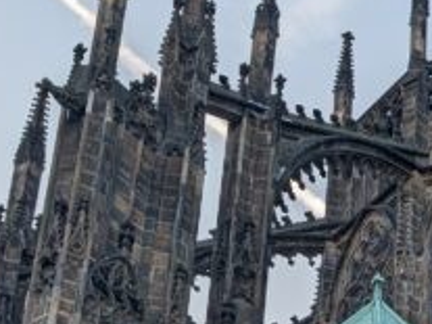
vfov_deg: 11.8
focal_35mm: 119
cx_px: 474
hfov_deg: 16.1
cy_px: 515
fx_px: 1484
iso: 22
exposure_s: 1/445
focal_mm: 6.9
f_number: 1.68
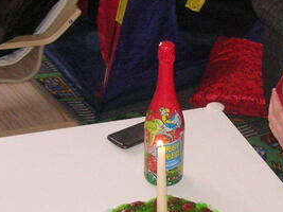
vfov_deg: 13.3
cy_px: 99
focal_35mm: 111
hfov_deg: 17.4
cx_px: 278
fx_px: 907
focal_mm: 6.1
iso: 160
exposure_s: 1/45
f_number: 2.8
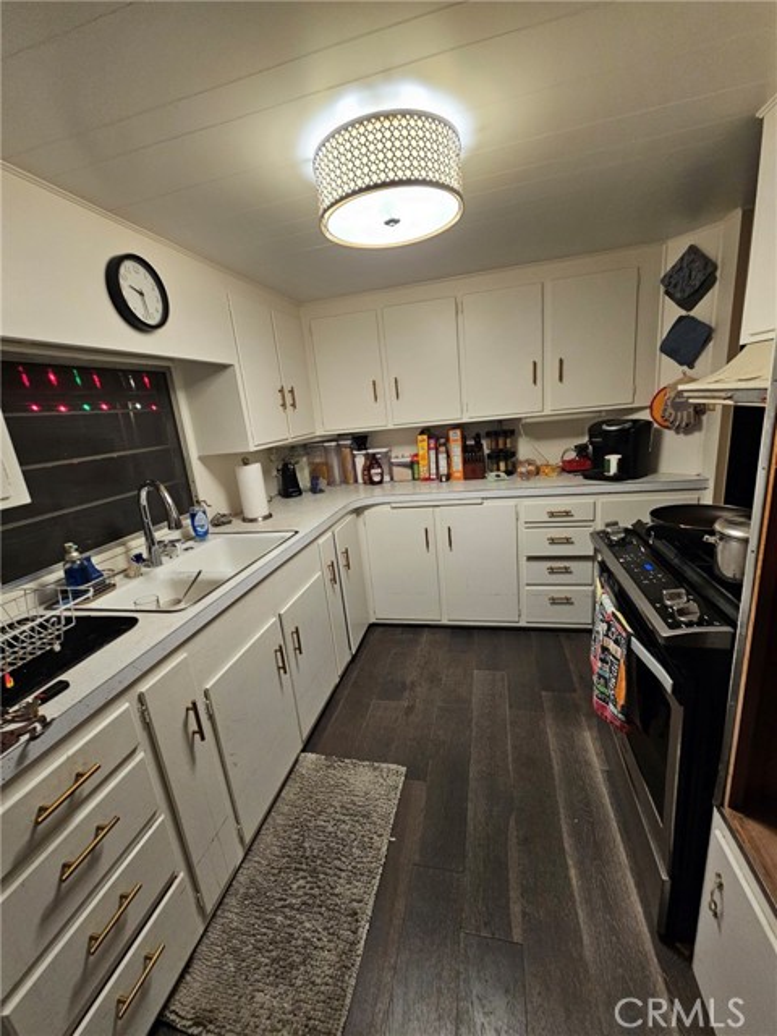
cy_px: 518
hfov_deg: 89.9
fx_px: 389
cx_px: 388
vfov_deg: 106.2
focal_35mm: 13
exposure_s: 1/60.2
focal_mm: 2.2
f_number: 2.2
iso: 200
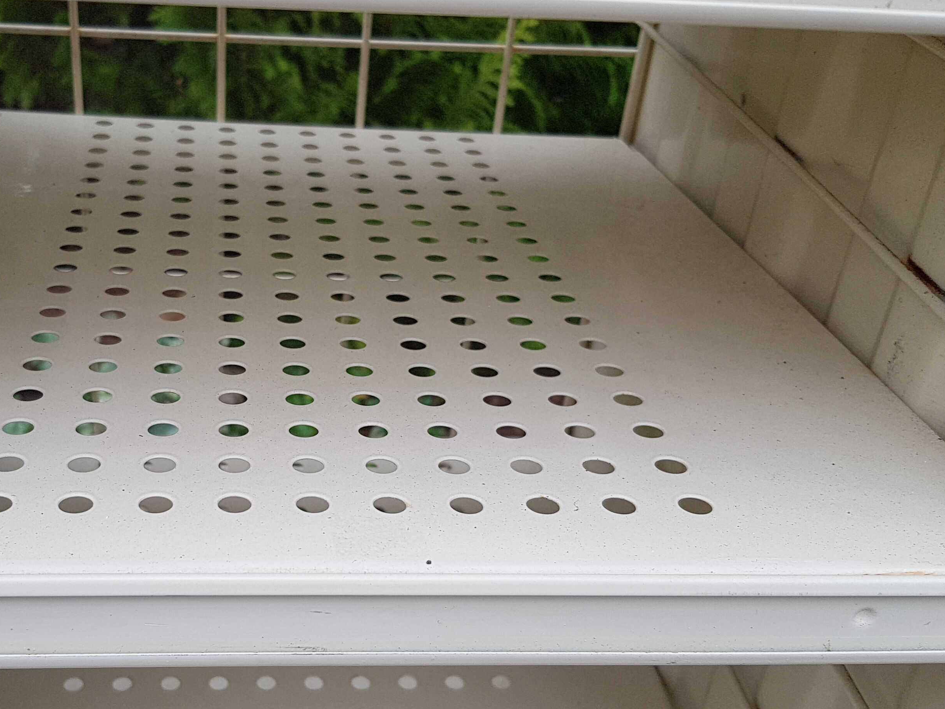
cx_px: 286
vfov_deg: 33.4
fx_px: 1174
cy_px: 446
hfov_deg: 43.0
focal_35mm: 43
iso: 50
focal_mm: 4.2
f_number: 1.7
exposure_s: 1/134
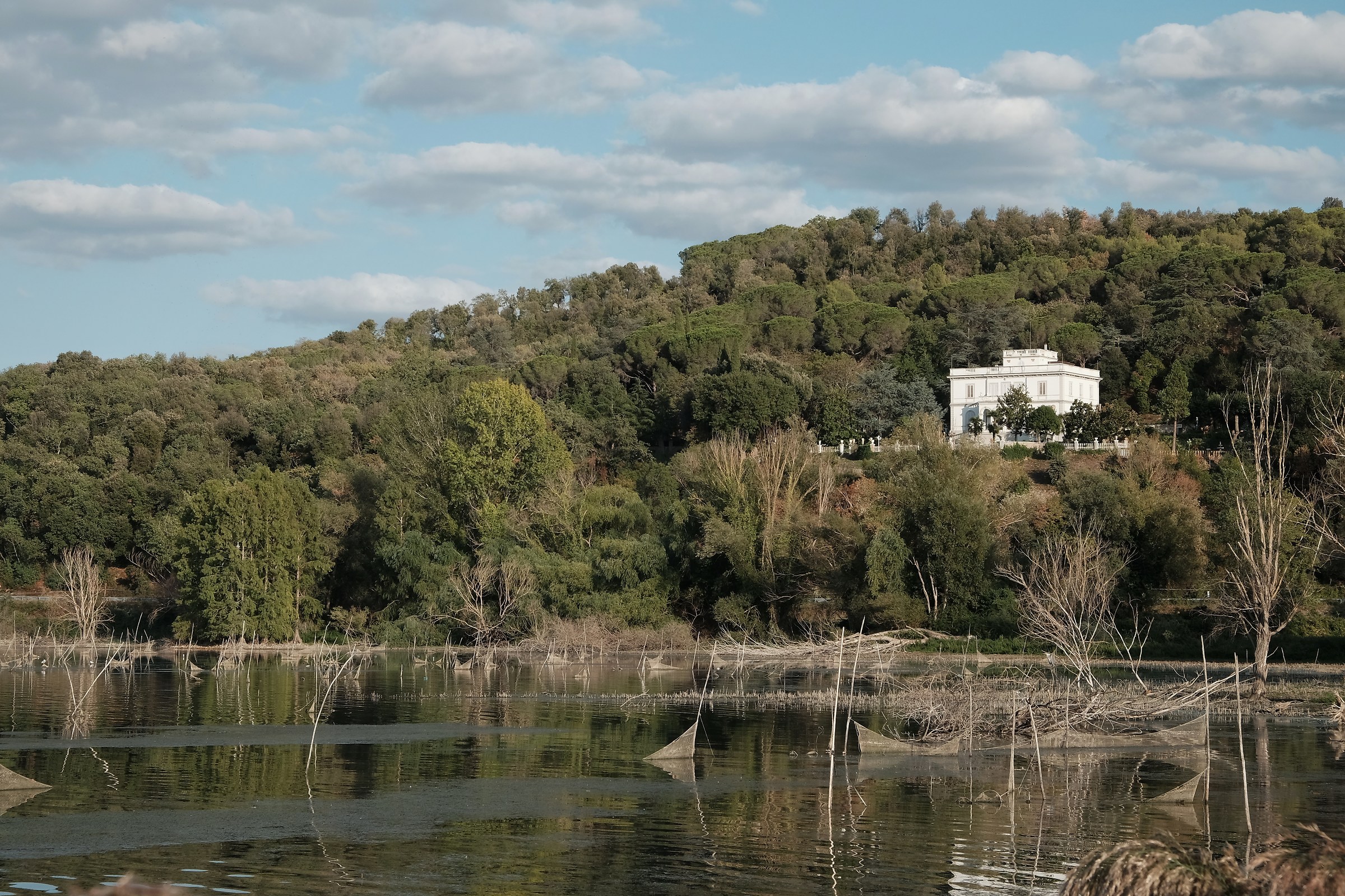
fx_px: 3101
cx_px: 672
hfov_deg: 24.5
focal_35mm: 83
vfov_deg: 16.5
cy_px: 448
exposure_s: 1/210
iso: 400
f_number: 13
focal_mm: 55
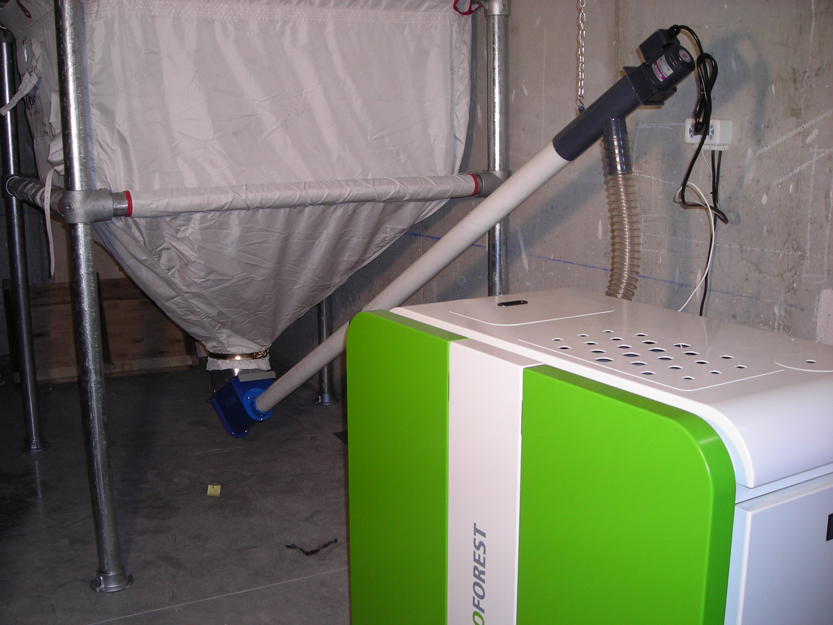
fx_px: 914
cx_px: 416
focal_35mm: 38
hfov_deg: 49.0
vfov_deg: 37.7
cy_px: 312
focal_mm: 6.3
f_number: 3.2
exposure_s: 1/60
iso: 95
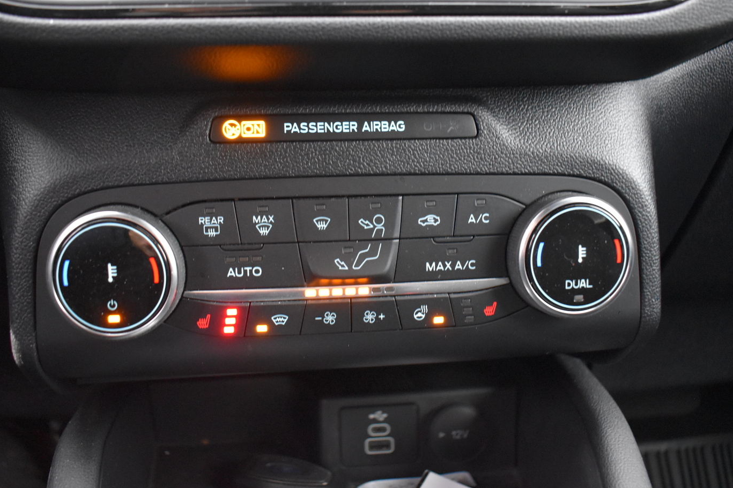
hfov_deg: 58.7
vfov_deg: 41.1
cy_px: 236
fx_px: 651
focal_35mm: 32
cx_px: 347
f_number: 3.5
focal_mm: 18
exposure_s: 1/60
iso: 3200
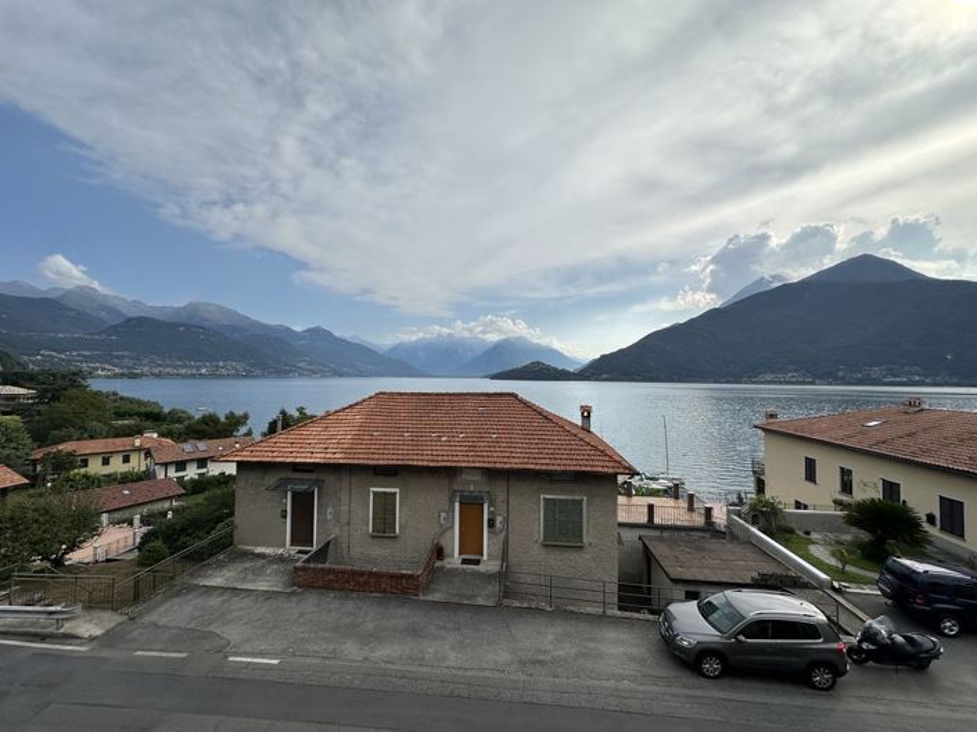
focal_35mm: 14
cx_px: 488
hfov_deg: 102.1
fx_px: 395
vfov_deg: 85.6
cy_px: 366
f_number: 2.2
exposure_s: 1/2882
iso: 40
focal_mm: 2.22
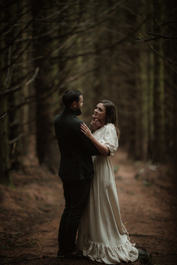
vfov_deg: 15.2
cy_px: 132
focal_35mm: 135
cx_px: 88
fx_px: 996
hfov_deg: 10.2
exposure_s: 1/200
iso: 4000
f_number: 1.8
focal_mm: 135
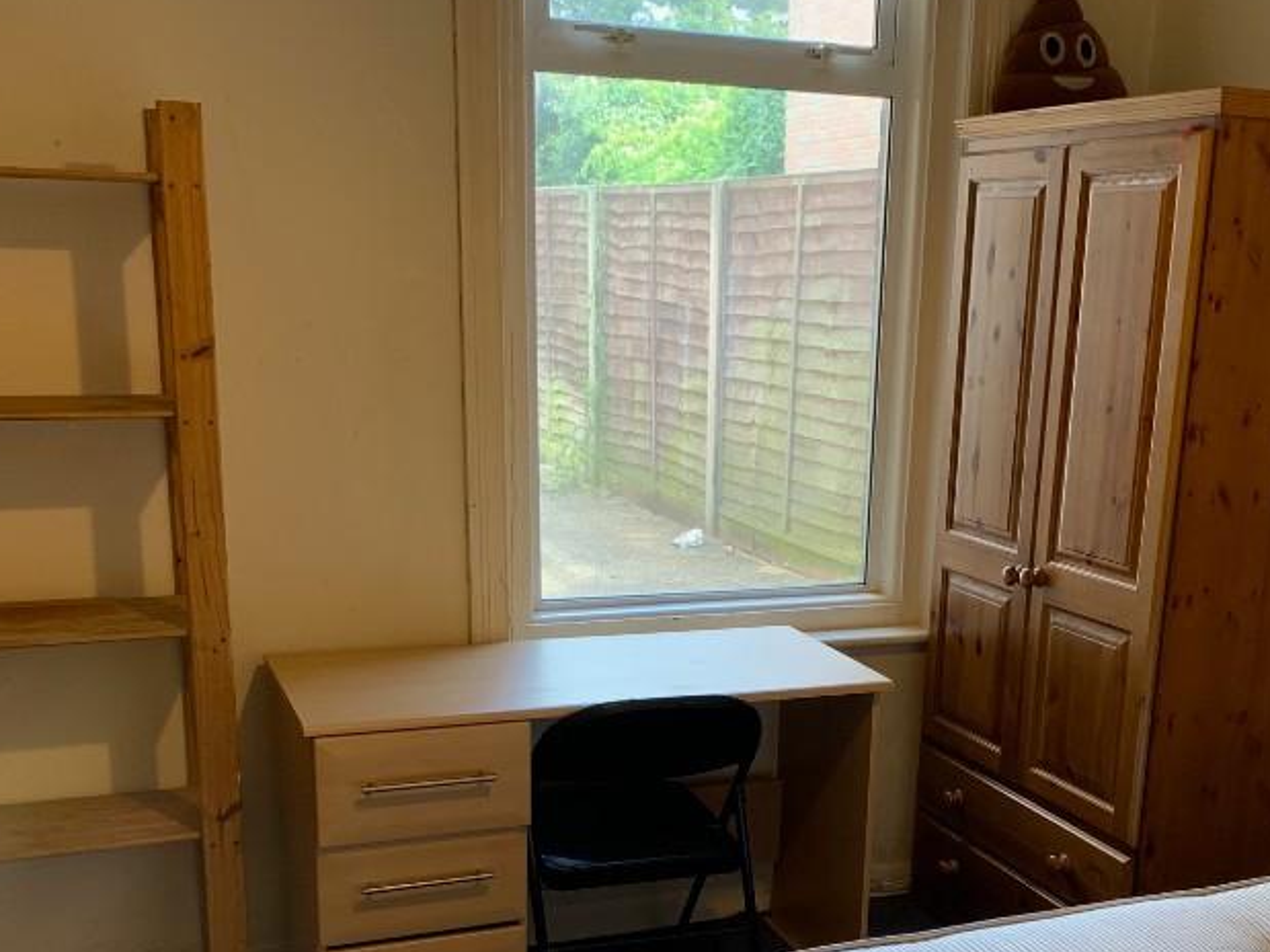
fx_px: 1577
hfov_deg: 43.5
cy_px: 726
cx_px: 788
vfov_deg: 32.9
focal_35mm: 43
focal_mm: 4.25
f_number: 1.8
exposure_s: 1/50
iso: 64
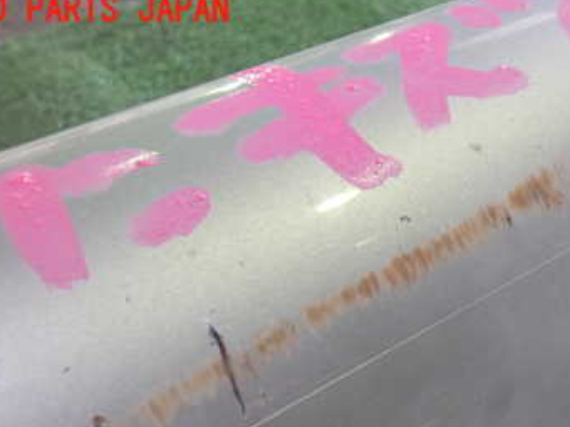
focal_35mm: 53
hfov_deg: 35.4
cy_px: 367
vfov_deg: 26.8
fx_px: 873
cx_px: 428
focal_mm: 5.4
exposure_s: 1/30
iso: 250
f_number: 2.3
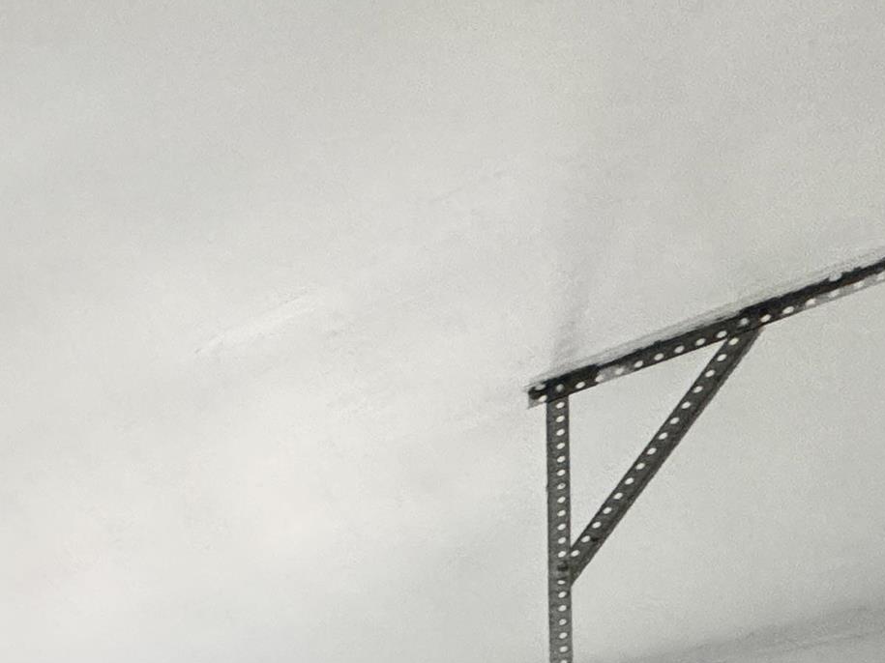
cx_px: -542
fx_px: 1201
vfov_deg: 22.4
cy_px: 1106
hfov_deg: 25.6
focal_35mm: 47
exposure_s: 1/60
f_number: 2.2
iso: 200
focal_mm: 2.22
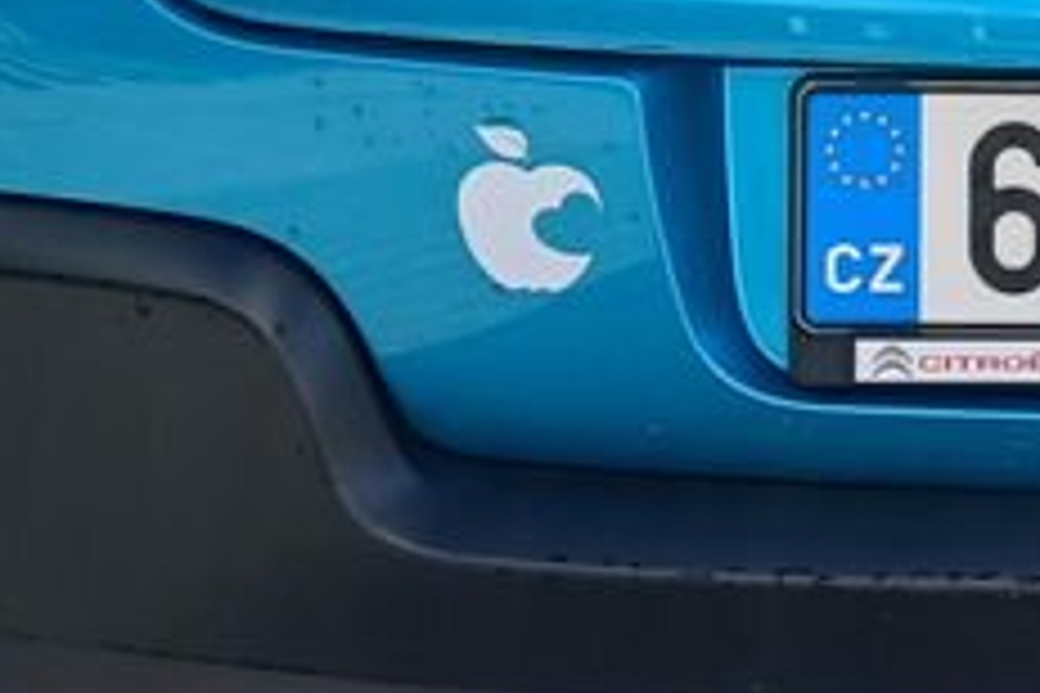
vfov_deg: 11.0
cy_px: -338
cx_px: 1180
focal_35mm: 120
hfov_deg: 16.5
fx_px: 3466
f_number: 1.8
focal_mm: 3.98
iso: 20
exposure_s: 1/197
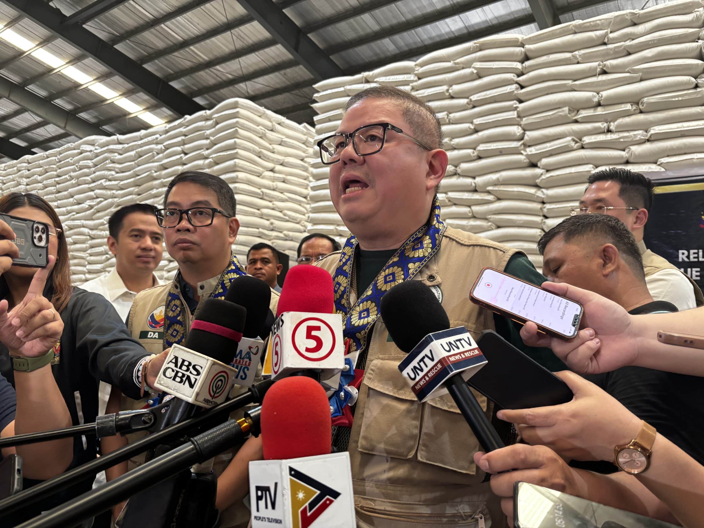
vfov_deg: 53.1
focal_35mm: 26
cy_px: 264
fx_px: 529
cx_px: 352
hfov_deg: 67.3
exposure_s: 1/60
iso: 250
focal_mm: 5.96
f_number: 1.6
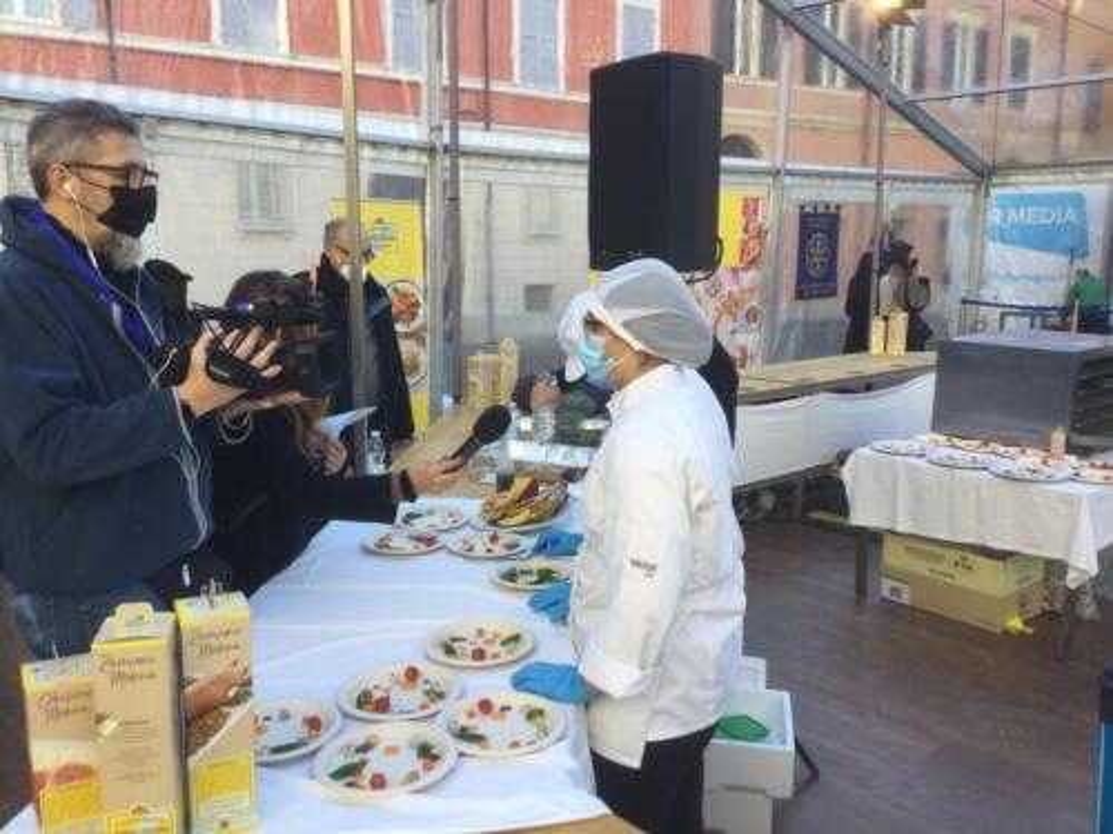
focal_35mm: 31
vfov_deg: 45.4
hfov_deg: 58.4
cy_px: 417
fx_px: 997
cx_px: 556
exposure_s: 1/109
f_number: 2.4
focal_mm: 3.3
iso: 25
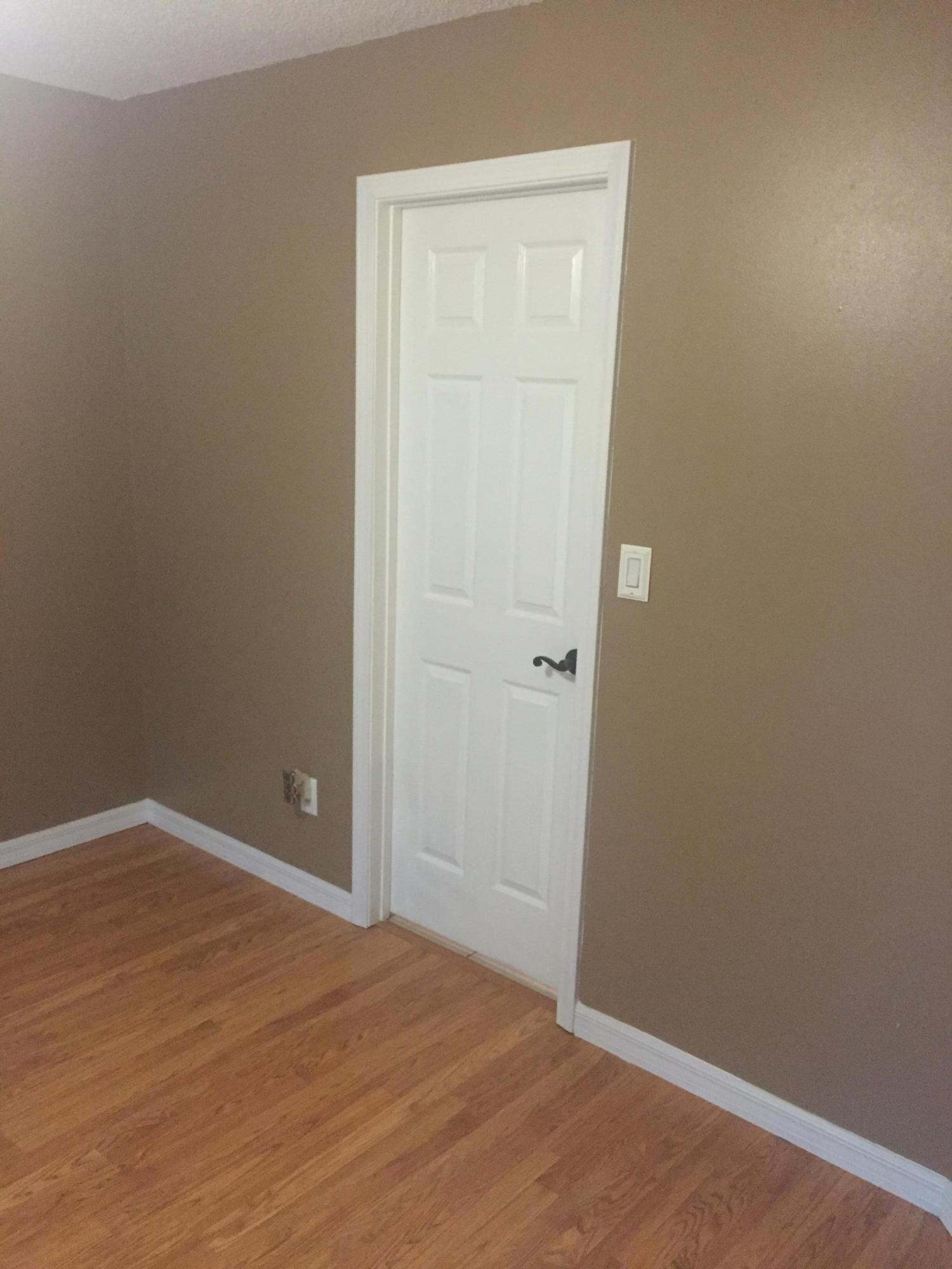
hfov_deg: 48.2
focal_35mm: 29
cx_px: 476
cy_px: 634
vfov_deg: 61.7
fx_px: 1063
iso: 250
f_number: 2.2
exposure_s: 1/24
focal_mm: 4.15
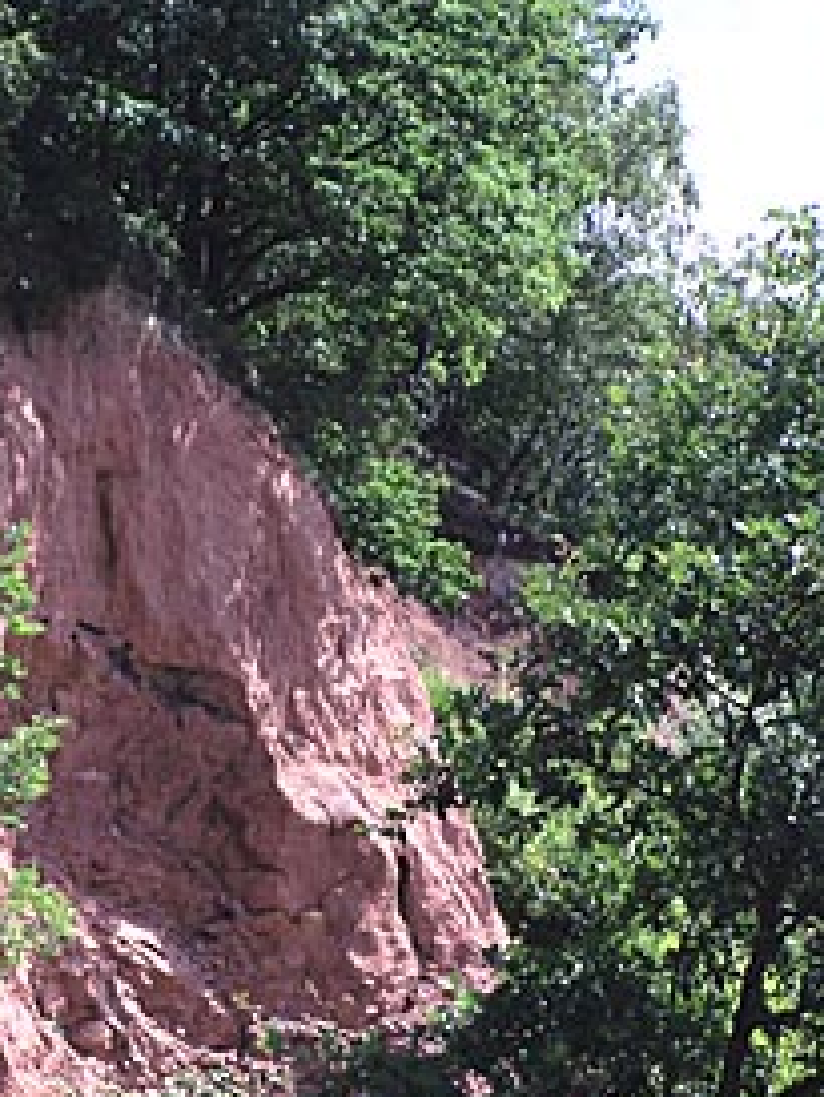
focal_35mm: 233
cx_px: 249
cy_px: 739
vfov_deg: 8.5
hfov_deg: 6.4
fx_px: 7389
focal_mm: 26.4
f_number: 8
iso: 64
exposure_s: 1/125
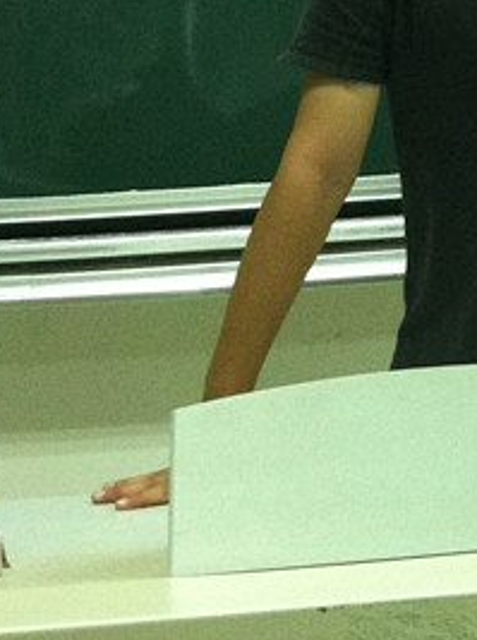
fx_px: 1937
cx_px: 682
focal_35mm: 105
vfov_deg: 17.4
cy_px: -235
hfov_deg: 13.4
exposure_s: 1/15
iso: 250
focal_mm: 3.85
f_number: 2.8
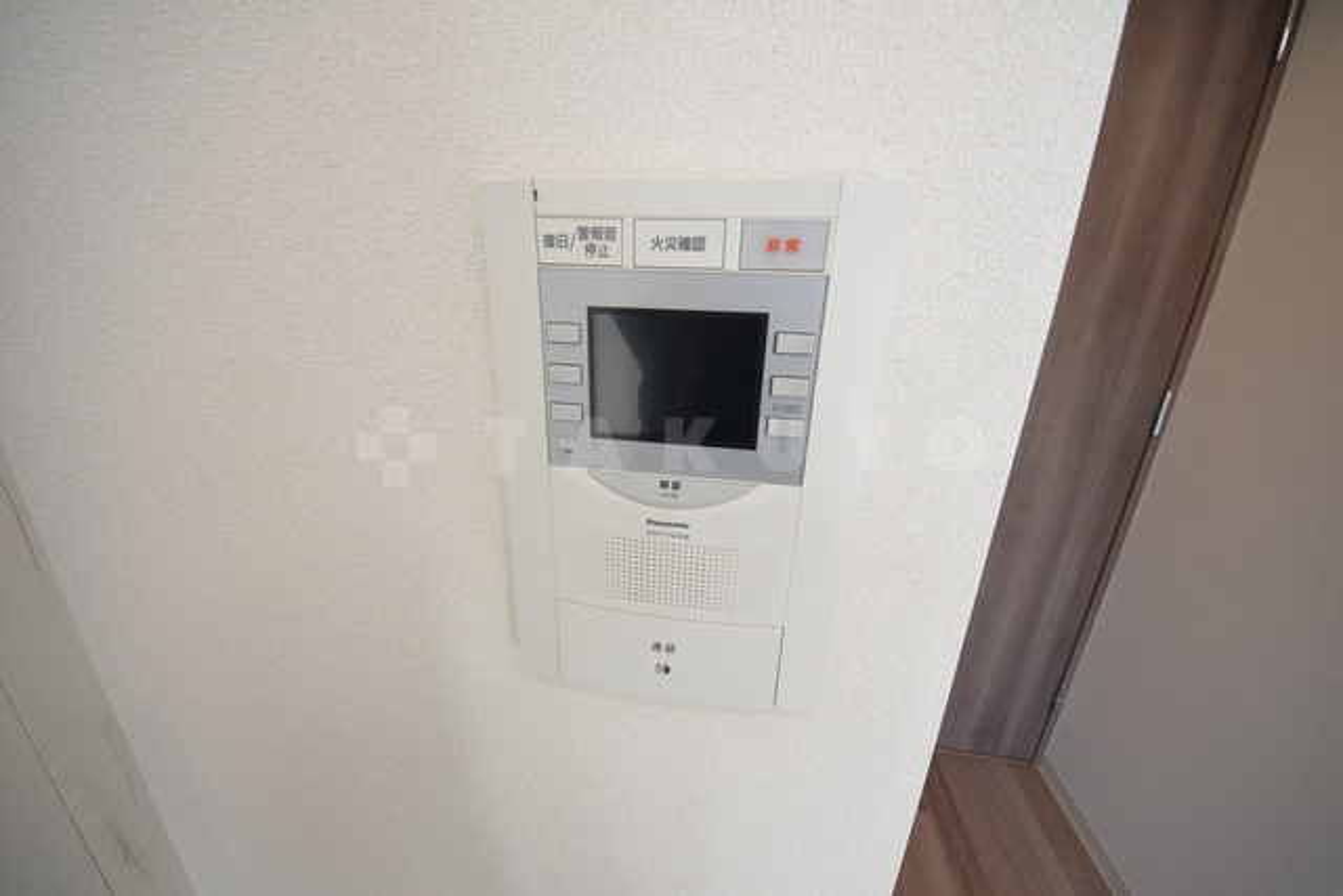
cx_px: 672
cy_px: 448
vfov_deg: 90.0
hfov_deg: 112.6
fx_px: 448
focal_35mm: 12
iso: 1600
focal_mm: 8
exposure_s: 1/160
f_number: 6.3
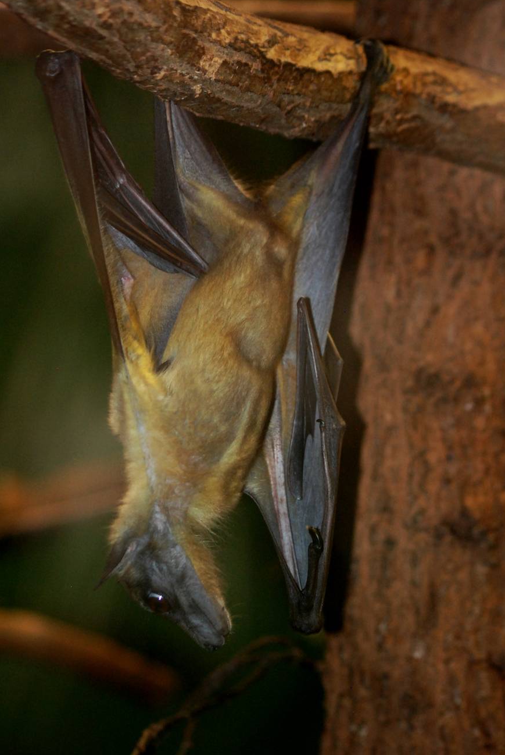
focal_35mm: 176
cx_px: 208
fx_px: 3684
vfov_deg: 11.7
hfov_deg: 7.8
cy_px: 337
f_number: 5
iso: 1000
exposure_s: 1/60
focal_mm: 95
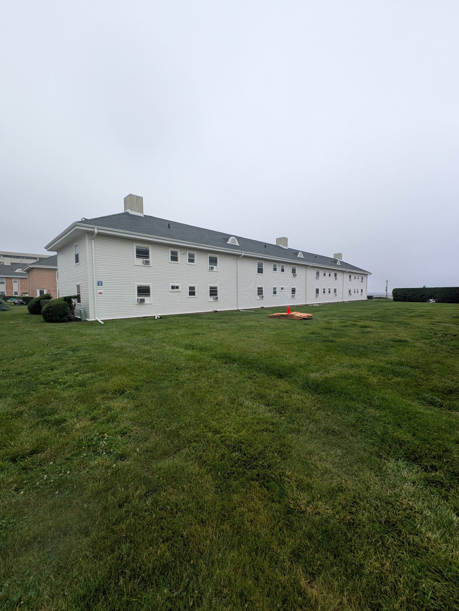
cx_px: 230
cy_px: 306
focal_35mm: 13
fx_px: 230
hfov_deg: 89.9
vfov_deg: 106.2
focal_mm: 1.54
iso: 33
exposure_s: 1/158
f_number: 2.2
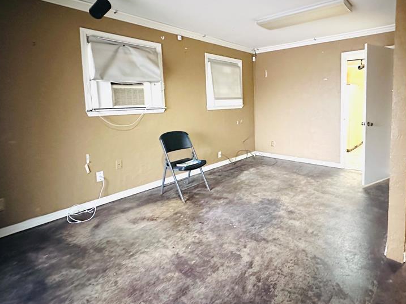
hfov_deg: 79.9
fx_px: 235
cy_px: 121
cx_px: 258
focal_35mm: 20
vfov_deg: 65.4
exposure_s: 1/40
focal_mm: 2.22
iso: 1000
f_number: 2.2
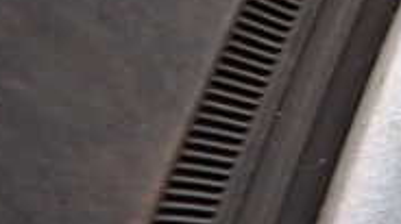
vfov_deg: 12.5
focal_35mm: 89
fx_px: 945
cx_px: 551
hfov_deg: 21.2
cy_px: -170
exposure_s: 1/30
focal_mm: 4.5
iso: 200
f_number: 2
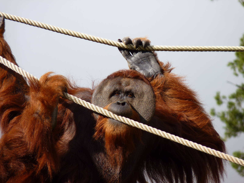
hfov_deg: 4.1
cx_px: 122
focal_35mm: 486
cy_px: 92
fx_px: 3426
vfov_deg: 3.1
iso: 80
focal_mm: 86.4
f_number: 4.4
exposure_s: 1/320
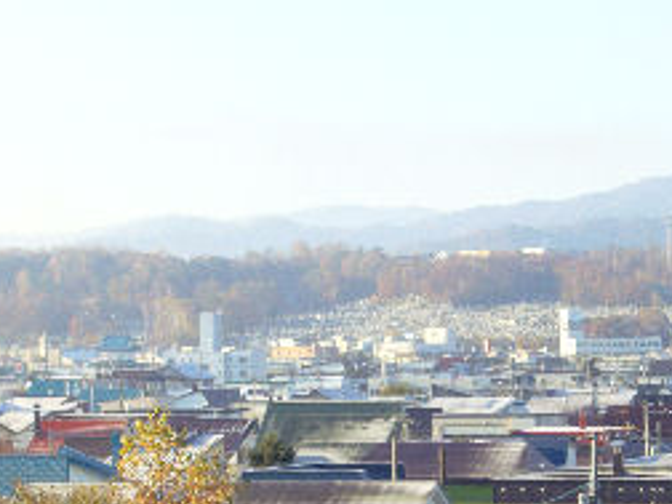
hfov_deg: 11.6
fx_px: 3300
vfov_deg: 8.7
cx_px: 443
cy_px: 455
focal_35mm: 170
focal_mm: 15.4
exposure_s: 1/125
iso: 80
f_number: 4.6
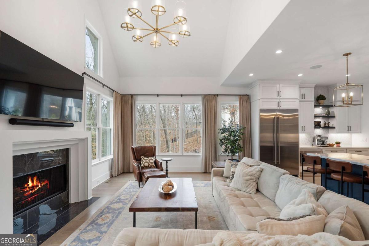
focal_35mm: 16
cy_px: 123
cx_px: 184
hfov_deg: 96.7
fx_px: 164
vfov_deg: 73.7
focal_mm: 16
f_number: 8
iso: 640
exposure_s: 1/500
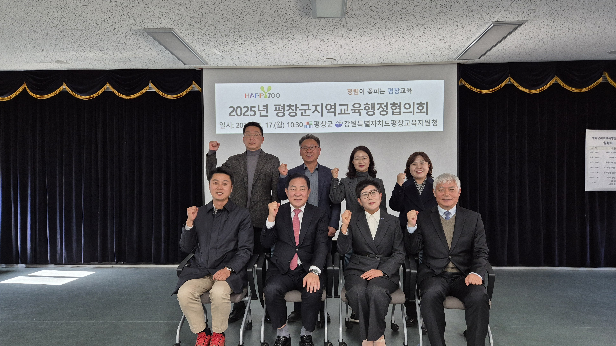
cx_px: 311
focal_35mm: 26
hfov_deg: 71.9
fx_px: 425
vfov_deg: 44.3
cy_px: 188
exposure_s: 1/120
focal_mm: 5.4
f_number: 1.8
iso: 320
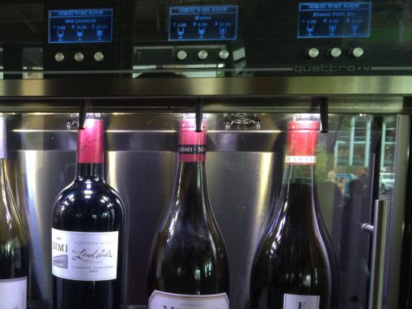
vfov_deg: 26.2
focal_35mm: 55
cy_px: 229
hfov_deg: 33.3
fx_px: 655
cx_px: 47
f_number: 2.2
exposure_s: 1/15
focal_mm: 4.15
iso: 50
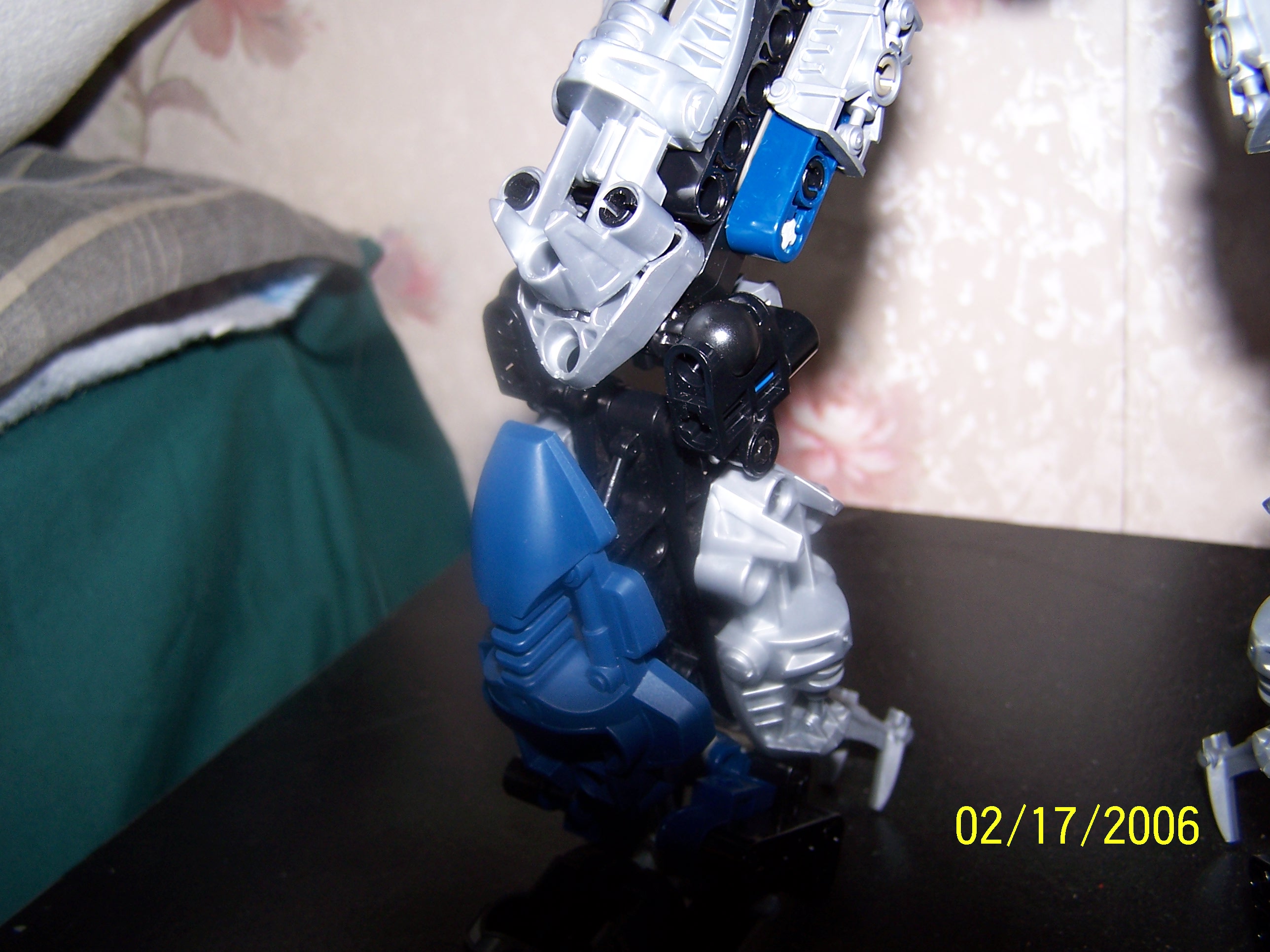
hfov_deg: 49.0
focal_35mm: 38
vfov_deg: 37.7
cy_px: 476
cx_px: 635
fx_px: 1394
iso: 80
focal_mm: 6.3
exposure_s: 1/60
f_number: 2.8
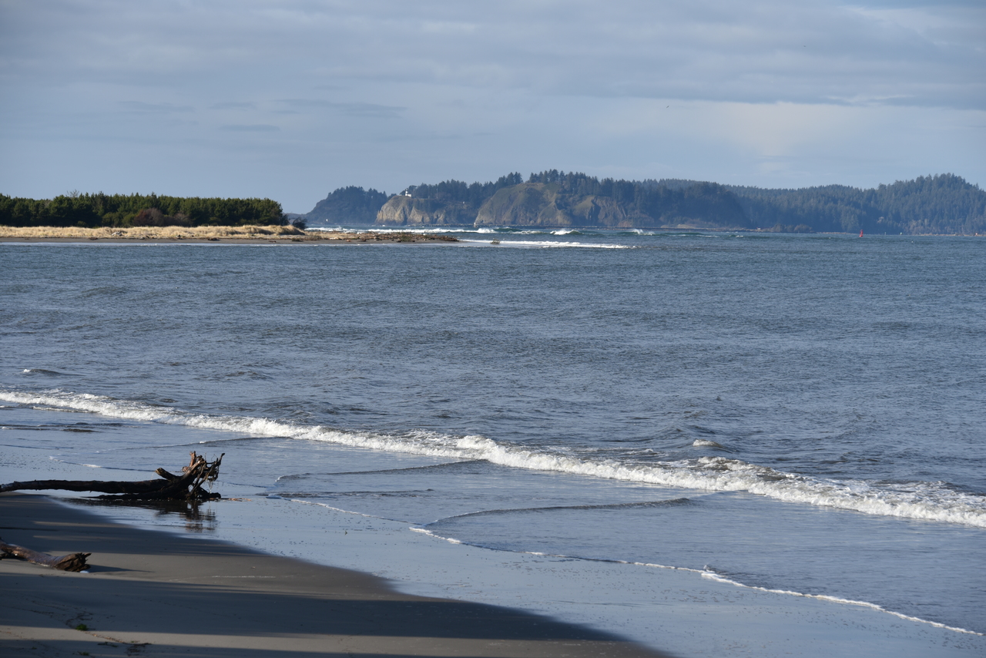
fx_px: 3698
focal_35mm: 135
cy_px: 329
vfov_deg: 10.2
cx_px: 493
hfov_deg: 15.2
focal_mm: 135
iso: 100
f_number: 8
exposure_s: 1/320
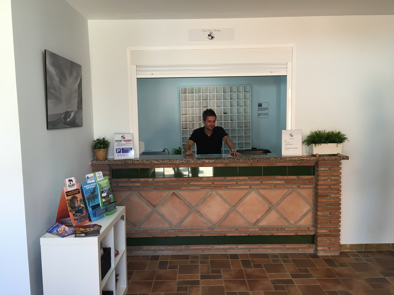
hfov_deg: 61.7
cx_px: 197
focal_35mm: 29
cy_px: 148
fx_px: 330
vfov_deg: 48.2
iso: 32
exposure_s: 1/33
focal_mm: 4.15
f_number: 2.2
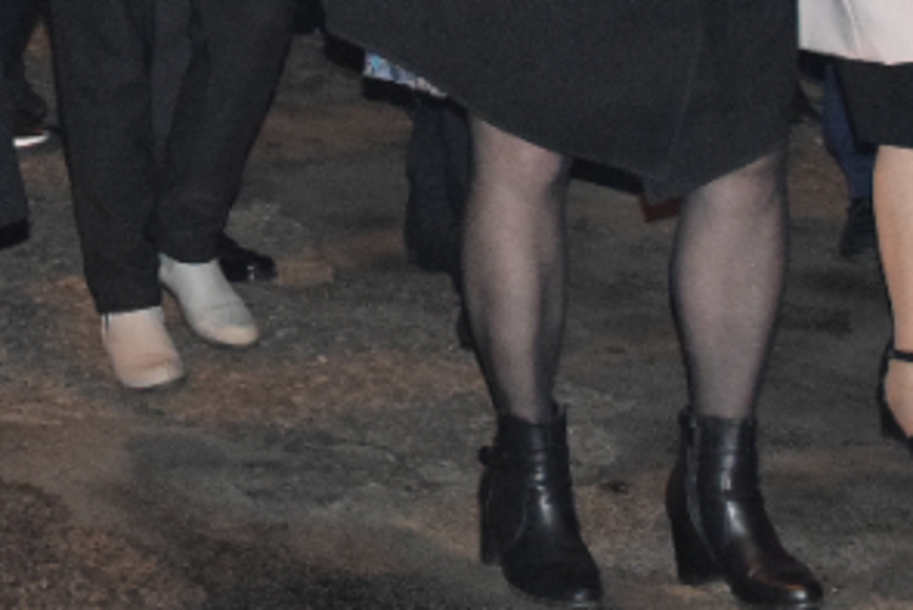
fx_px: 4694
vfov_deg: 7.2
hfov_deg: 11.0
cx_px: -74
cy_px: -593
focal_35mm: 185
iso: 3200
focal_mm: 28
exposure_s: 1/60
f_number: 4
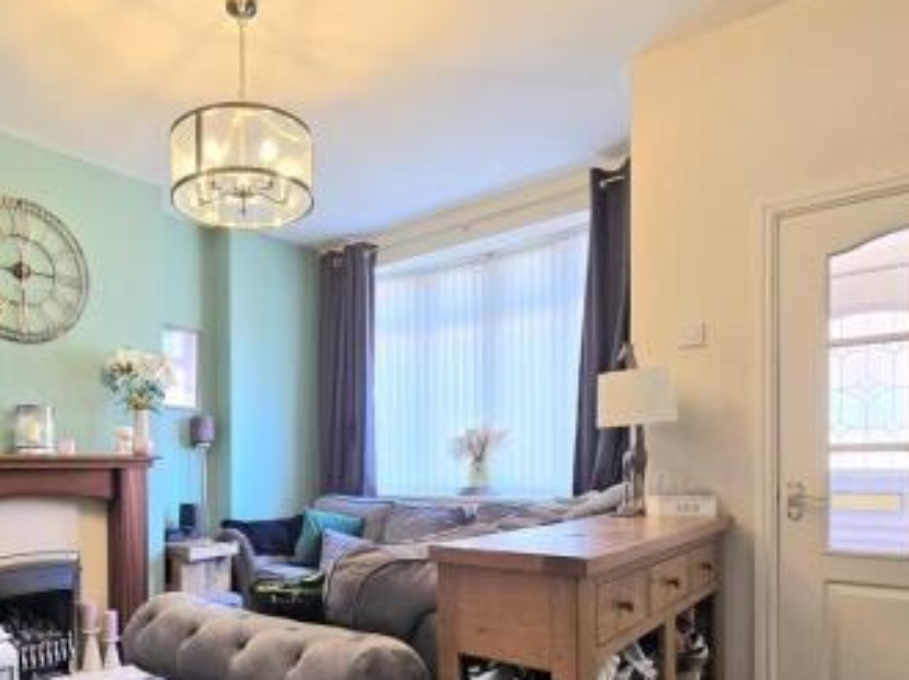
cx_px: 313
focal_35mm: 23
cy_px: 458
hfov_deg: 72.0
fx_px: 604
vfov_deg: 57.4
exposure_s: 1/50.3
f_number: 2.2
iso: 125
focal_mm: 2.2
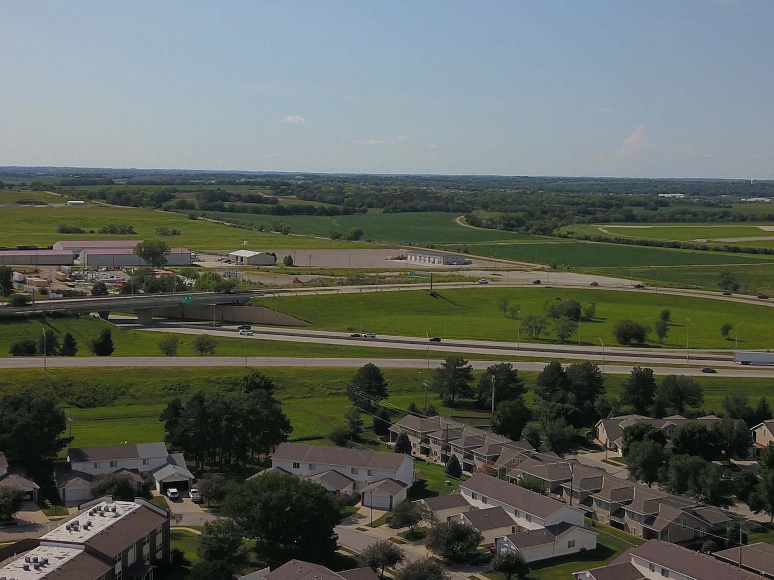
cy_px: 290
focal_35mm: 26
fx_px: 581
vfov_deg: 53.1
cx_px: 387
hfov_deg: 67.3
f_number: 2.2
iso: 100
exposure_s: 1/2933
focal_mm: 4.73
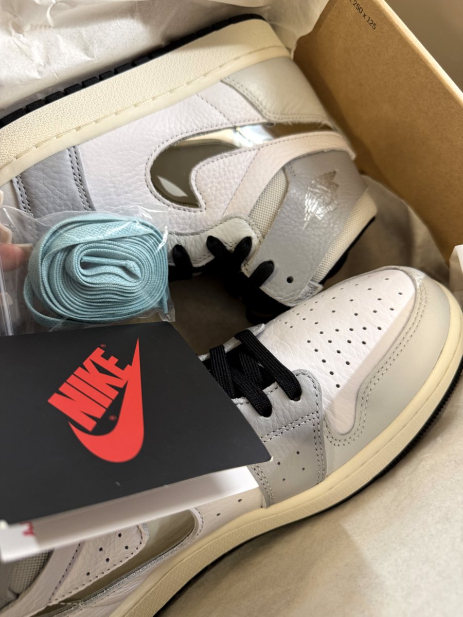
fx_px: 428
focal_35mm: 24
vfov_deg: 71.6
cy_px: 308
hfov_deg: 56.8
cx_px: 232
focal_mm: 6.76
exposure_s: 1/50
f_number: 1.78
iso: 200
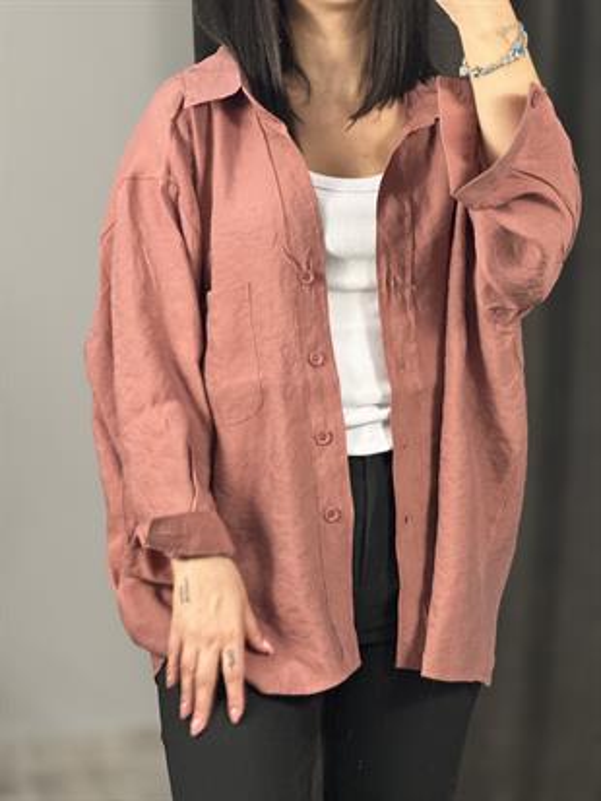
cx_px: 300
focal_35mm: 77
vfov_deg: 25.3
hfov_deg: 19.1
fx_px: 1782
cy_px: 400
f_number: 2.8
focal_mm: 9
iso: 125
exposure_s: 1/33
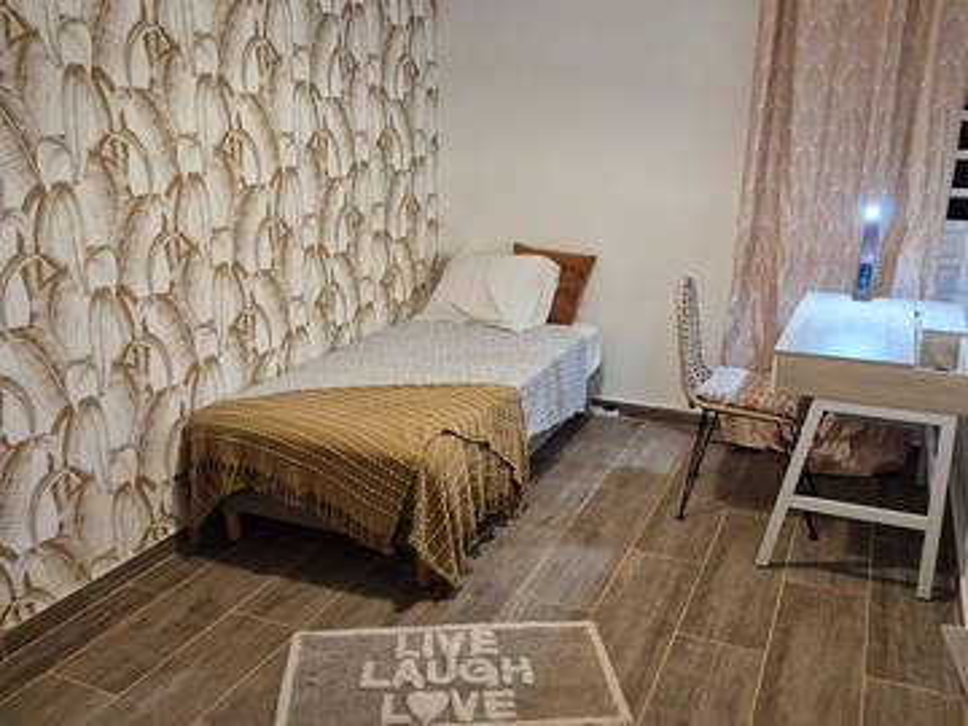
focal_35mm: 23
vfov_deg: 58.9
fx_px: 643
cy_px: 363
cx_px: 484
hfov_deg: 73.9
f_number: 1.8
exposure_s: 1/51
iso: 250
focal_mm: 5.4
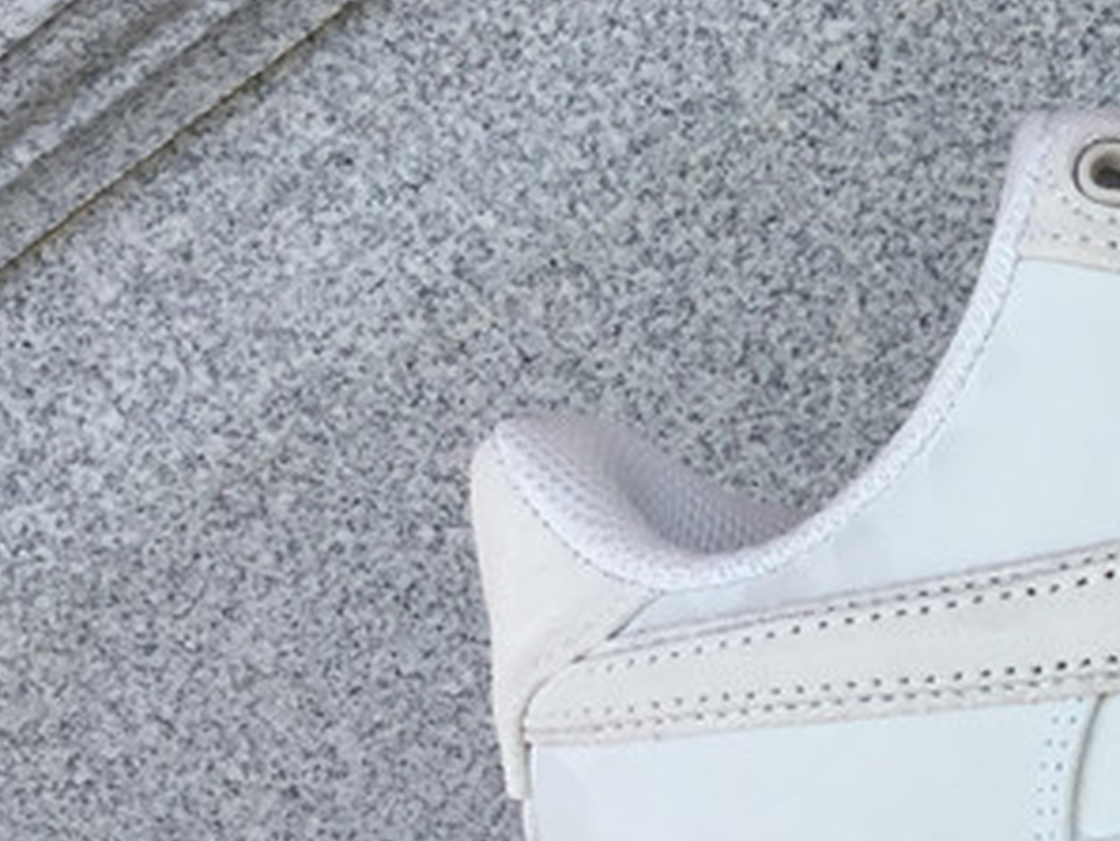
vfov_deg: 15.7
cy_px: 402
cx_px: 1512
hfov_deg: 19.1
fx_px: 3043
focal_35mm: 94
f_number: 2.4
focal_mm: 3.3
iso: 25
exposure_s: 1/394
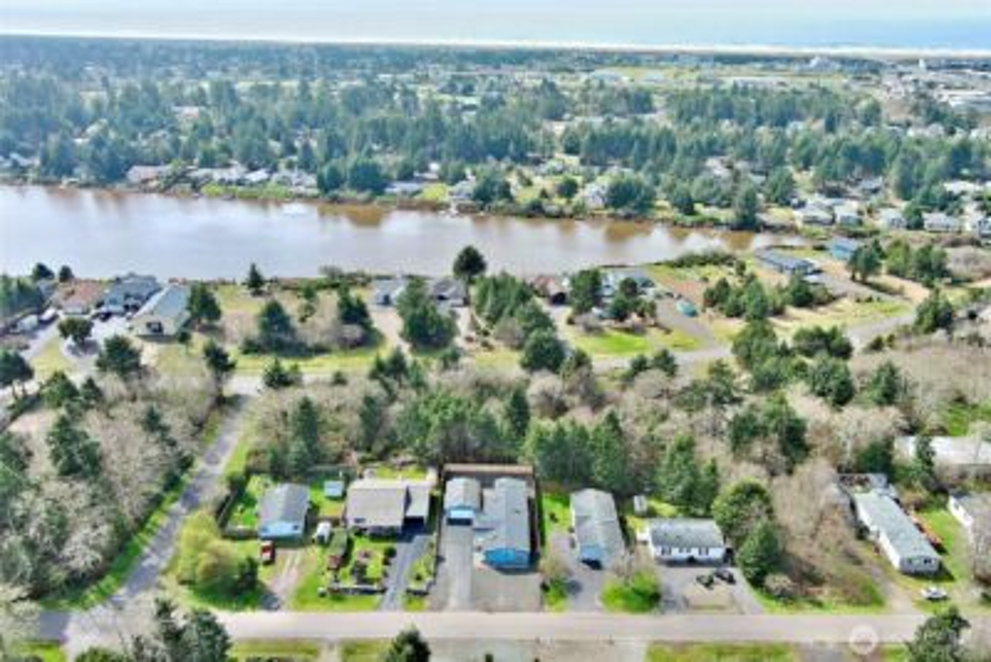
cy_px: 331
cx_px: 496
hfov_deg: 63.6
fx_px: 799
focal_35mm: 29
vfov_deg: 45.0
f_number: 2.8
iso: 100
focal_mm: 10.57
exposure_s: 1/761
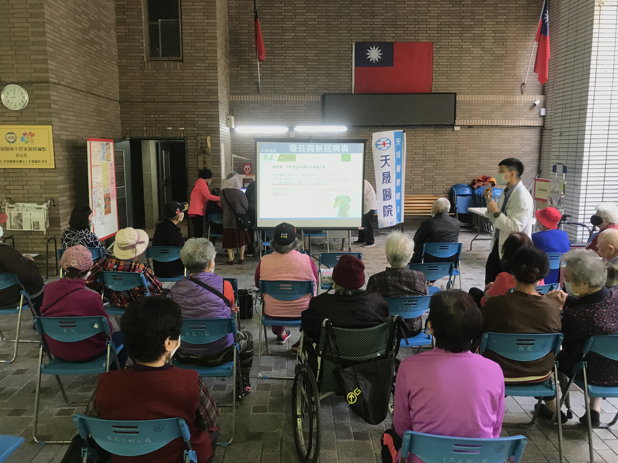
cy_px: 232
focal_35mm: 28
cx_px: 309
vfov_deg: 49.7
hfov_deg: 63.4
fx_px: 500
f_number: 1.8
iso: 40
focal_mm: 3.99
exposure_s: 1/30
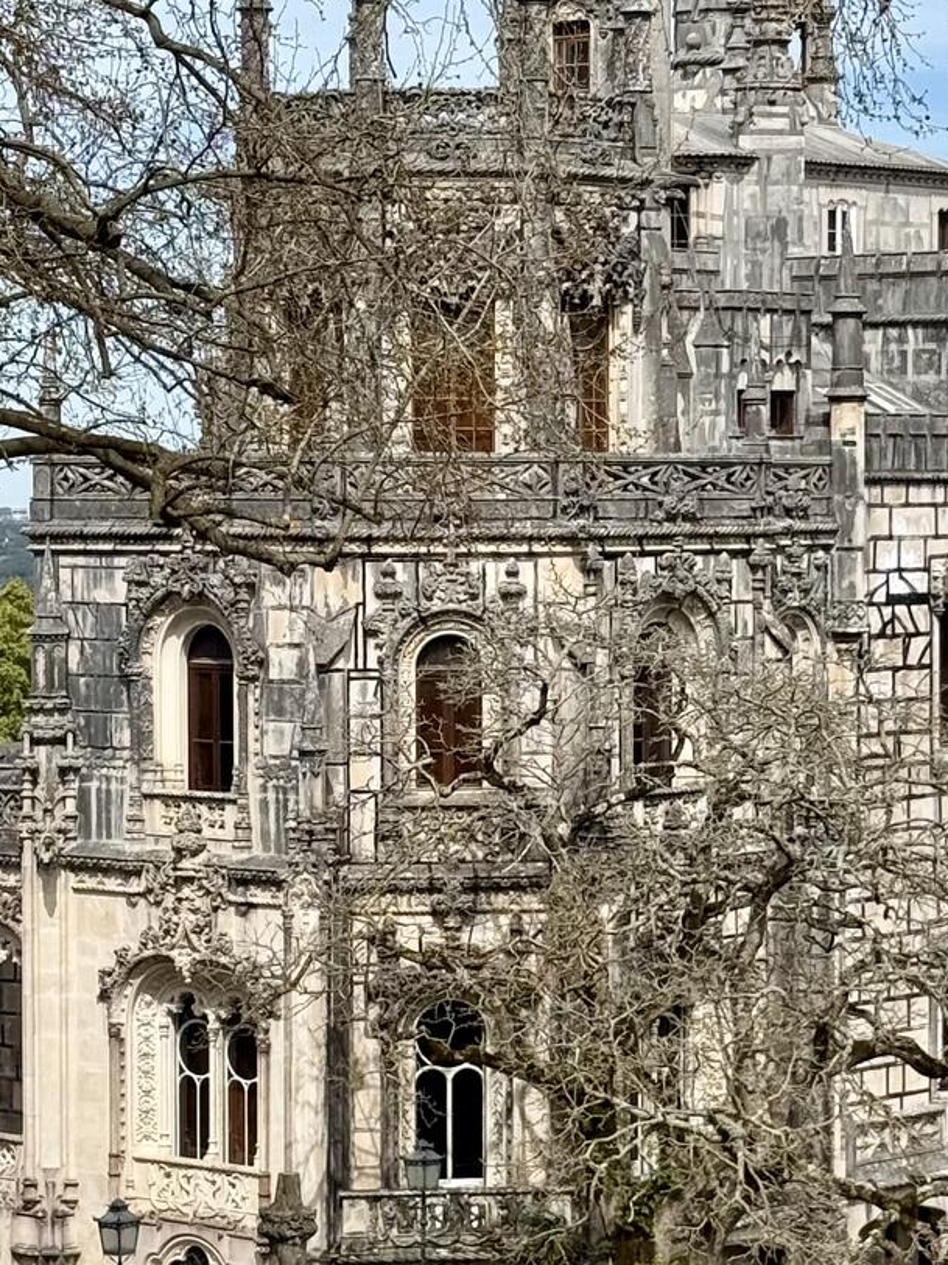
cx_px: 596
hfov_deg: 12.2
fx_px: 4418
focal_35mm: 121
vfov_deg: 16.3
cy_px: 693
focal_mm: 6.76
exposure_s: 1/5587
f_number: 1.78
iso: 64
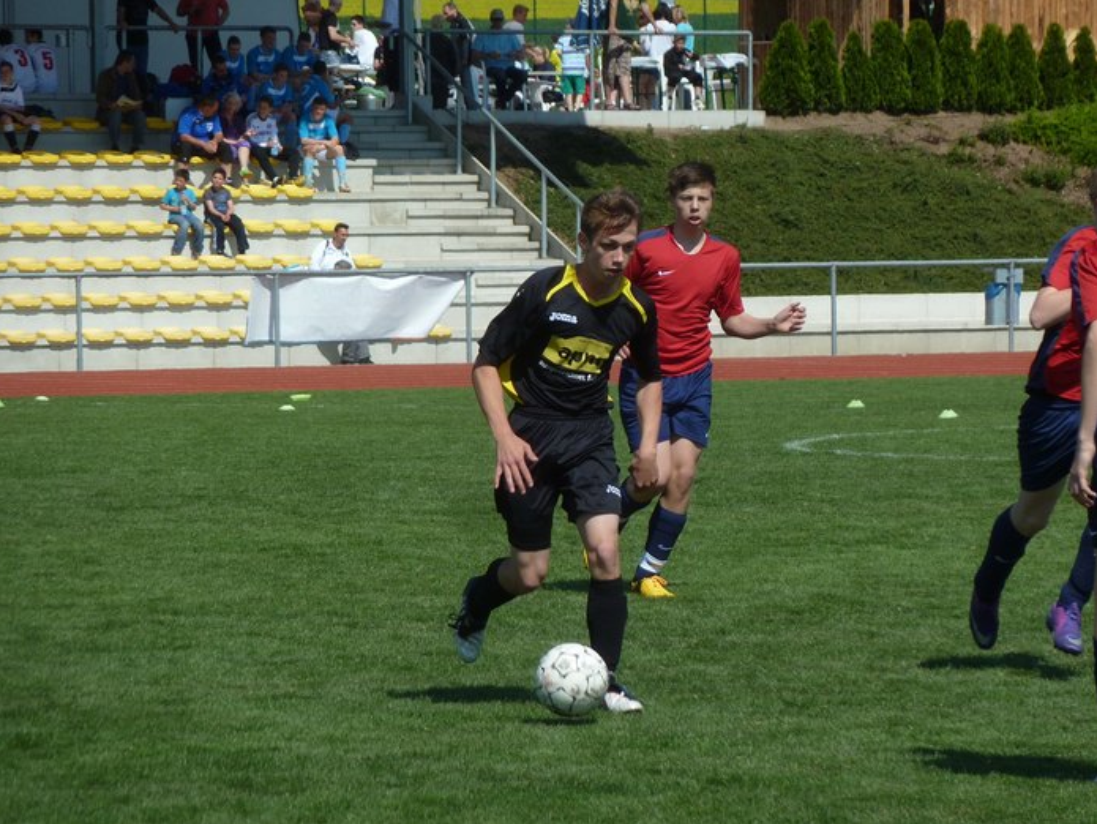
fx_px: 9576
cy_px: 413
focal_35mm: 302
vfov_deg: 4.9
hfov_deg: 6.6
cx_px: 548
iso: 80
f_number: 5.6
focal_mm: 49.2
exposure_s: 1/500
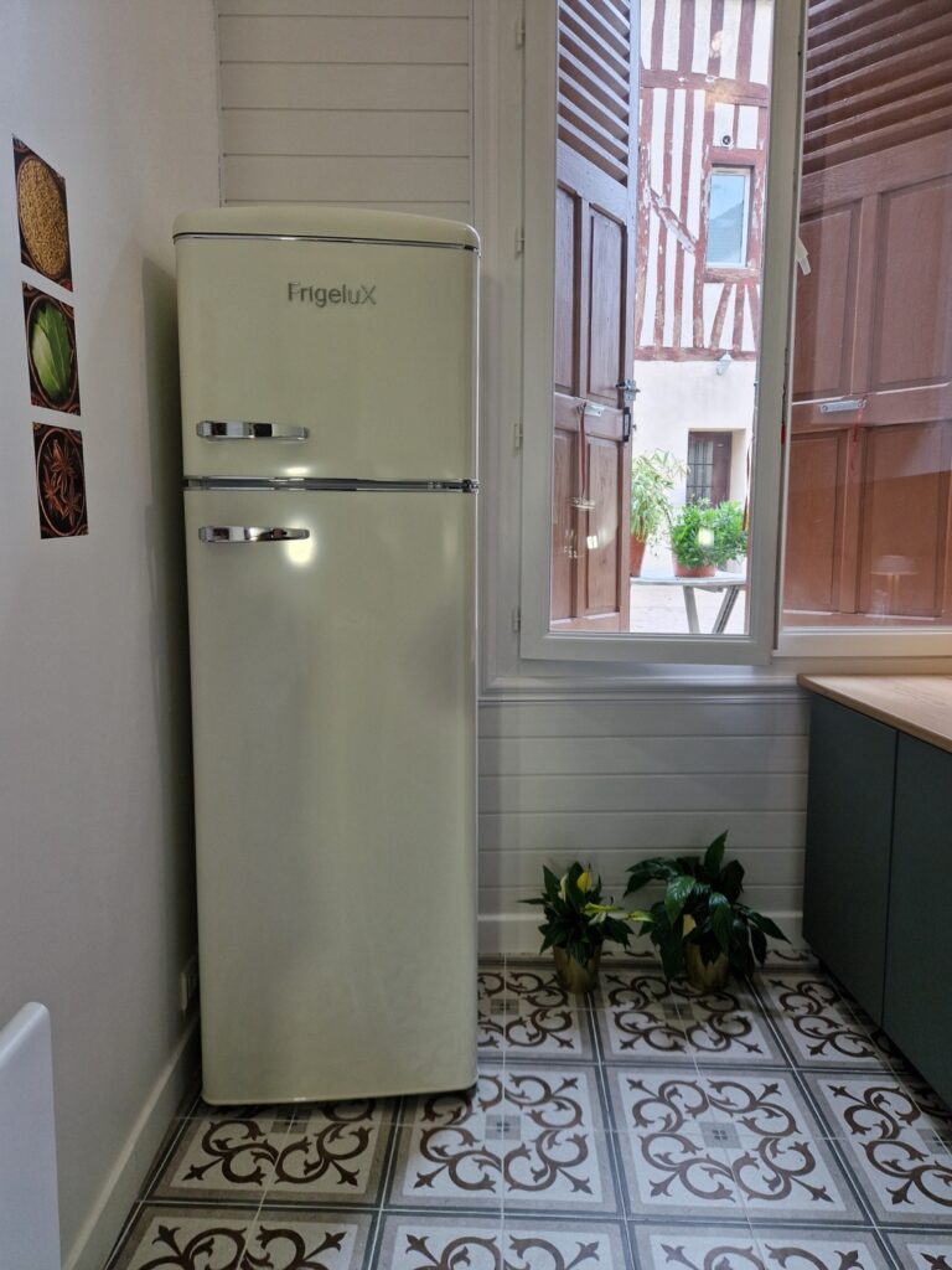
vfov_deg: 73.9
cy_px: 635
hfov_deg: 58.9
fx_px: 843
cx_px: 476
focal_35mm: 23
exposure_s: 1/180
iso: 64
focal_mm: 5.4
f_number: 1.8
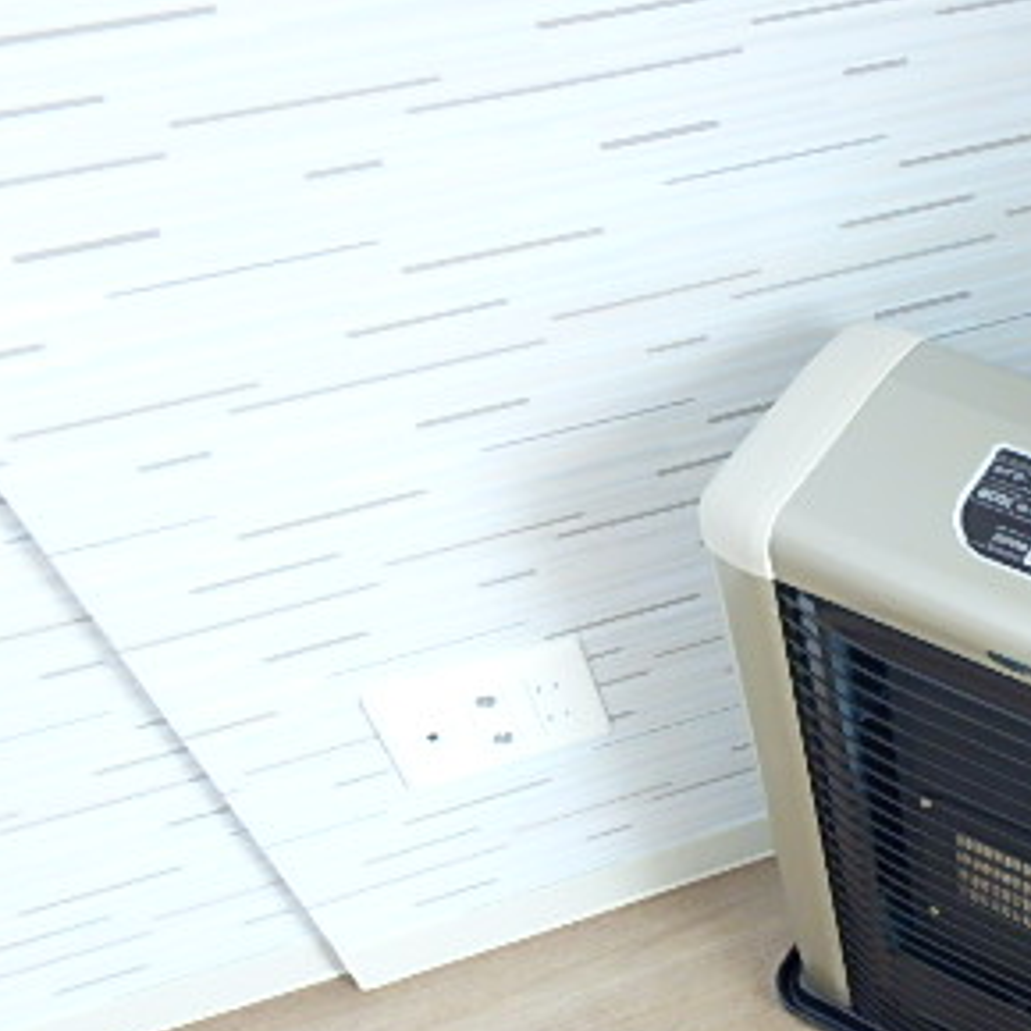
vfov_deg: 40.1
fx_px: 1382
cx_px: 1070
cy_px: 736
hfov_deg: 36.1
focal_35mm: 41
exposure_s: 1/30
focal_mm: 3.7
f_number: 3.5
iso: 250
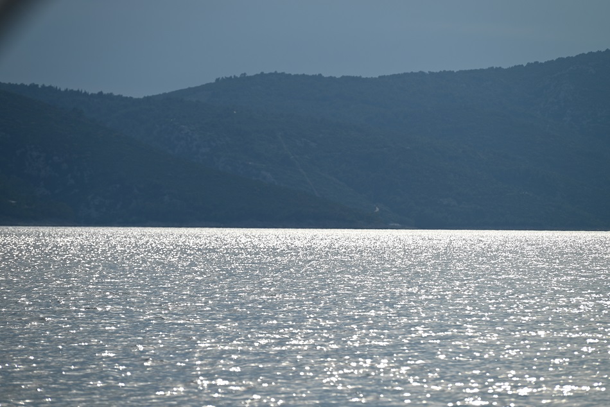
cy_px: 204
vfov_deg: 6.0
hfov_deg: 8.9
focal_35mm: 230
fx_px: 3898
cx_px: 305
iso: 100
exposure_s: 1/1250
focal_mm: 230
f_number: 6.3
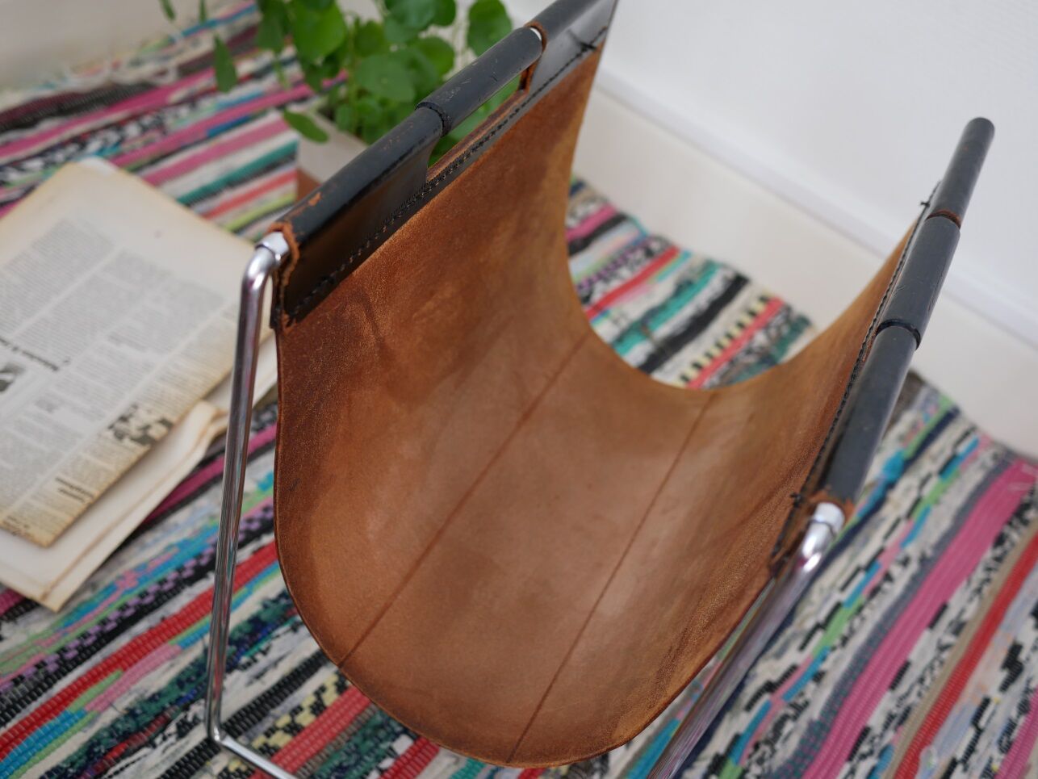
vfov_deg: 36.0
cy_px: 390
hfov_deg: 46.8
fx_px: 1200
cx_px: 519
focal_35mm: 40
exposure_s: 1/160
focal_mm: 20
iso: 200
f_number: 2.2
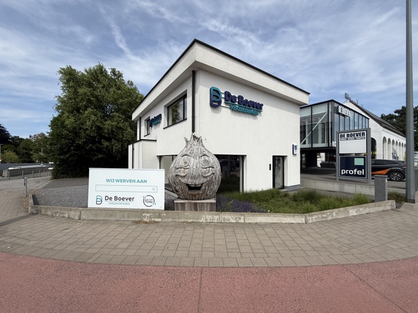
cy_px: 156
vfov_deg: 85.7
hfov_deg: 102.1
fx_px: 169
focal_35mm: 14
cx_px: 209
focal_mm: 2.22
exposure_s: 1/2841
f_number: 2.2
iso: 50
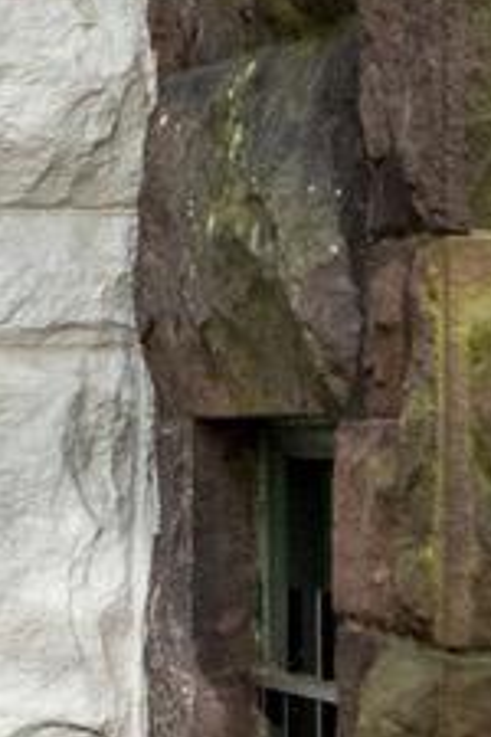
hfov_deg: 5.5
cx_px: -897
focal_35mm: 239
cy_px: 426
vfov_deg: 8.6
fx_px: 4889
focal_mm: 35
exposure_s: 1/200
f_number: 8
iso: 800
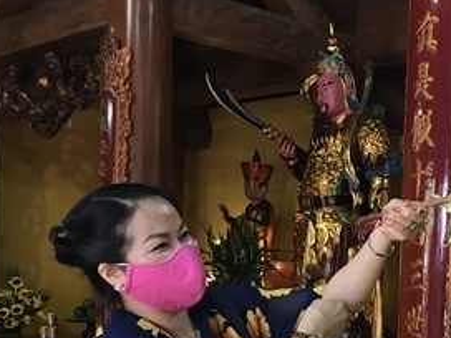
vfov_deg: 21.0
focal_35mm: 67
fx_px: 873
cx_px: 517
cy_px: 361
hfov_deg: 26.3
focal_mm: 3.99
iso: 64
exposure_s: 1/17
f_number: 1.8
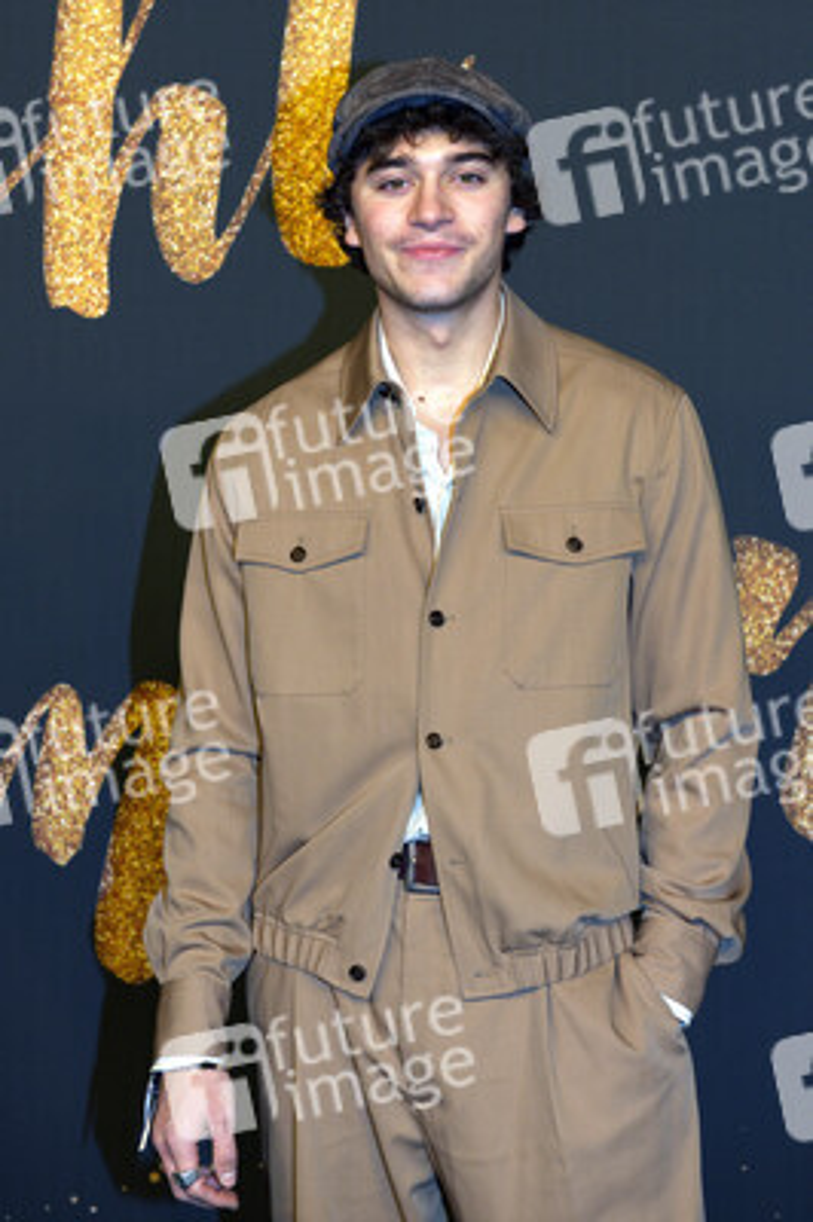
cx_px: 406
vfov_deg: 28.9
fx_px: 2375
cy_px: 611
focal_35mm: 70
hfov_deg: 19.4
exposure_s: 1/250
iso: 800
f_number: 6.3
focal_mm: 70
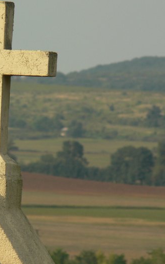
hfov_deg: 1.5
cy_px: 96
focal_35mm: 865
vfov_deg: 2.4
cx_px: -4
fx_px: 6229
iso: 80
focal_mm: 88.8
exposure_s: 1/320
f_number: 5.6
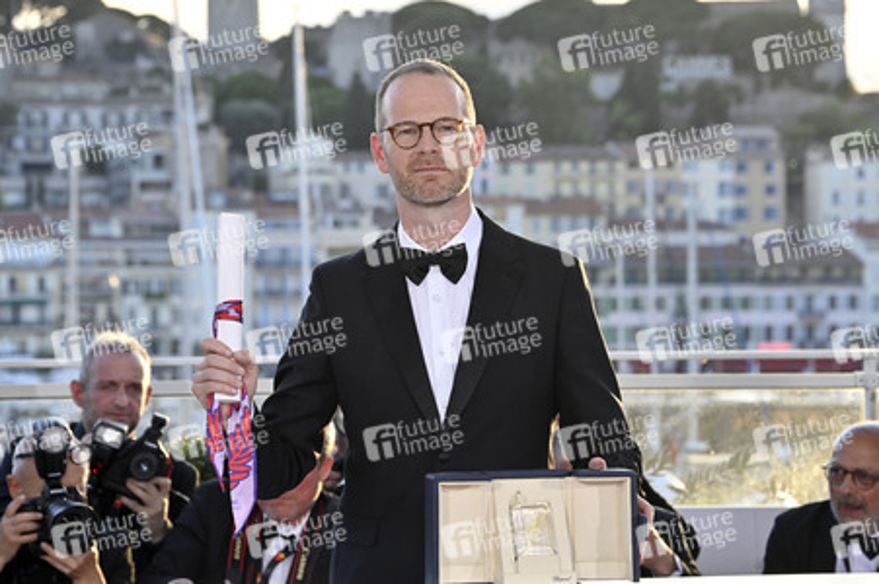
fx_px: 3660
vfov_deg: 9.1
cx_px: 440
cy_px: 292
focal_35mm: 150
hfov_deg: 13.7
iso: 800
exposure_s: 1/250
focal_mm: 150
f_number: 7.1
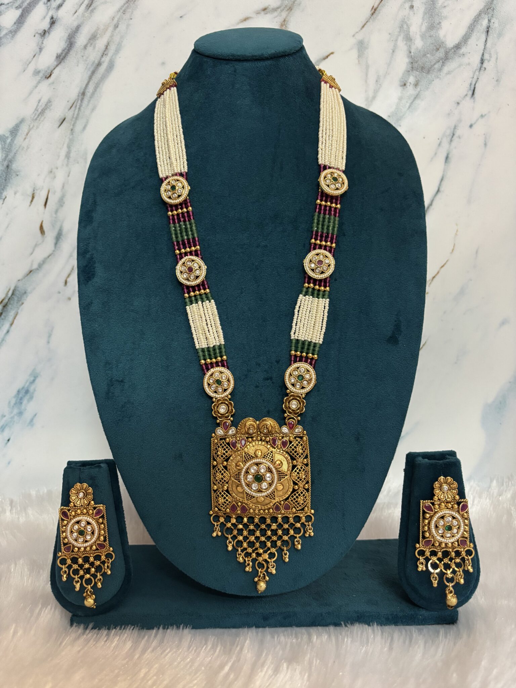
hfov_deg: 53.1
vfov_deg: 67.3
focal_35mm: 26
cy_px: 344
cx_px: 258
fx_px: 517
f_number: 1.6
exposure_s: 1/50
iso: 500
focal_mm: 5.96
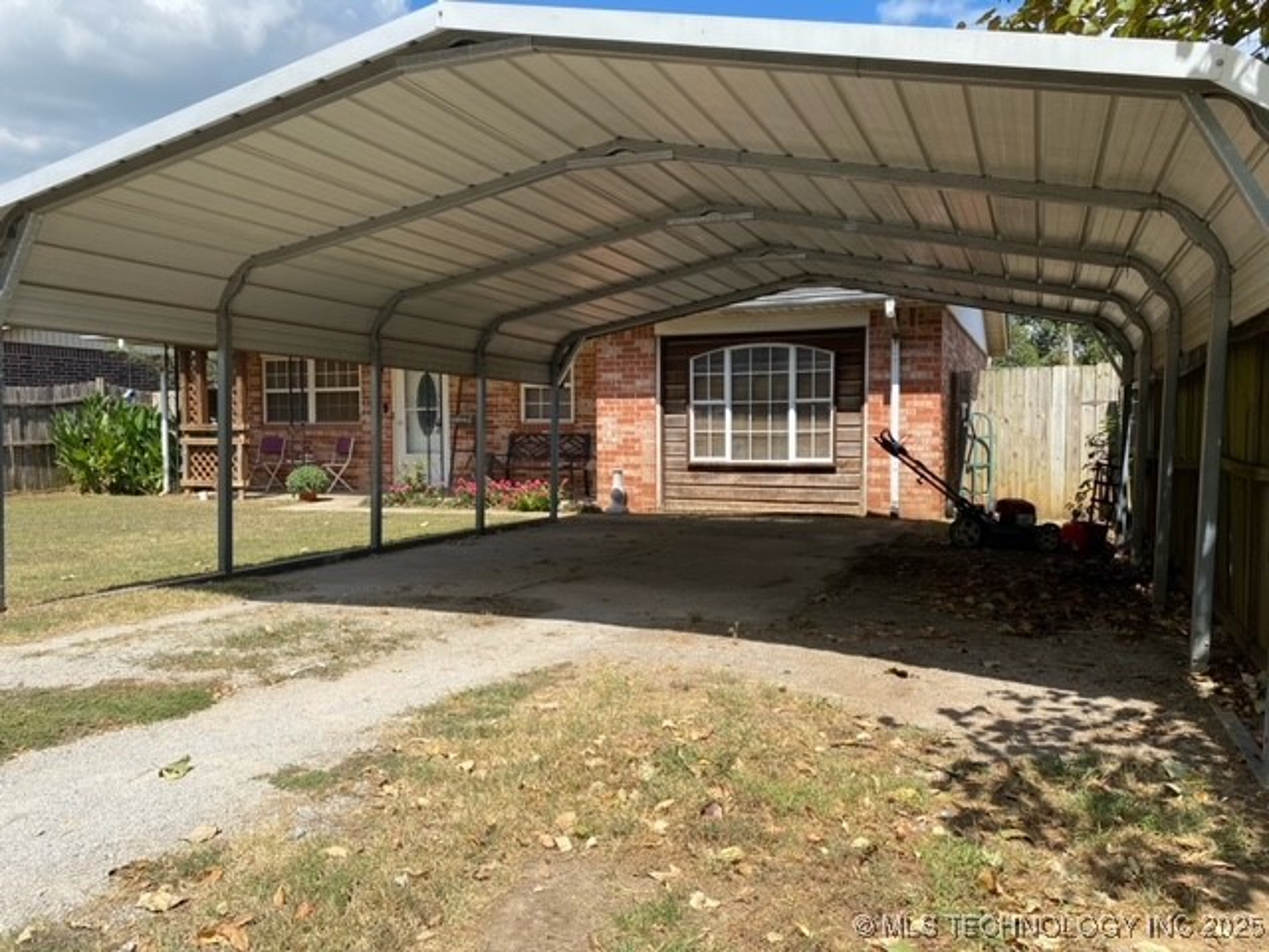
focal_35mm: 26
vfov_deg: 53.1
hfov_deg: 67.3
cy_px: 476
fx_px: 953
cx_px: 634
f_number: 1.8
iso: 32
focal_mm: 4.25
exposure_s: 1/2463
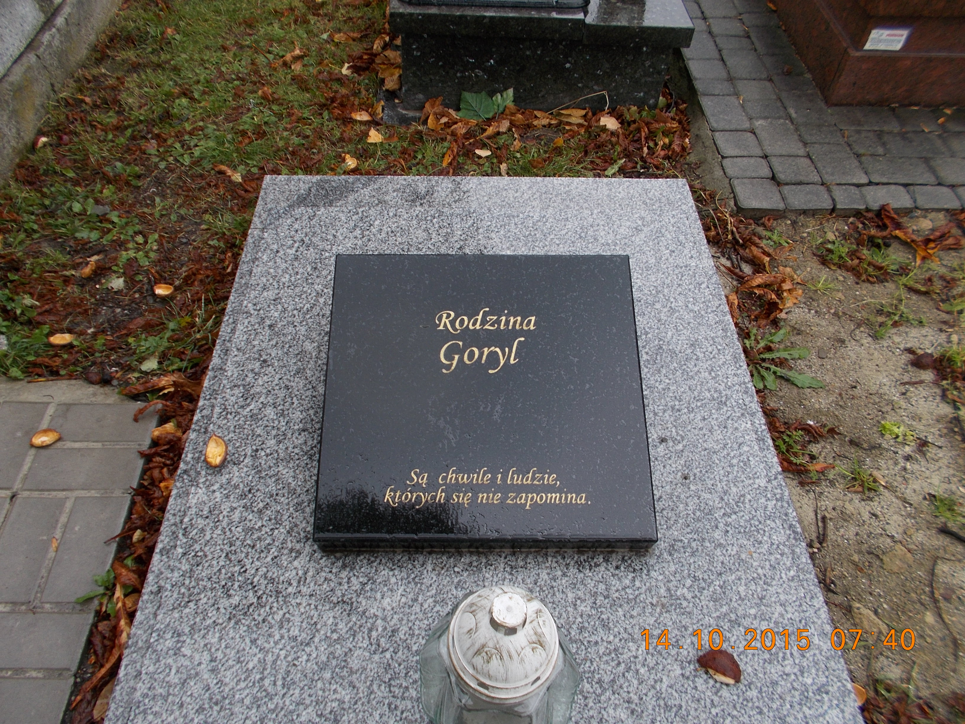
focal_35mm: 26
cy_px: 362
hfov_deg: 67.3
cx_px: 482
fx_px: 725
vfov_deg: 53.1
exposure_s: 1/30
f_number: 3.2
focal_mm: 4.6
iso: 80
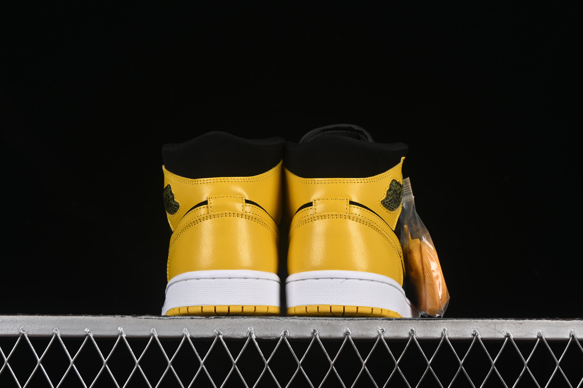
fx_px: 1214
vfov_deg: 18.2
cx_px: 292
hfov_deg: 27.0
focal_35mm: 75
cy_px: 194
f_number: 8
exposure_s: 1/60
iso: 160
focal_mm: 50
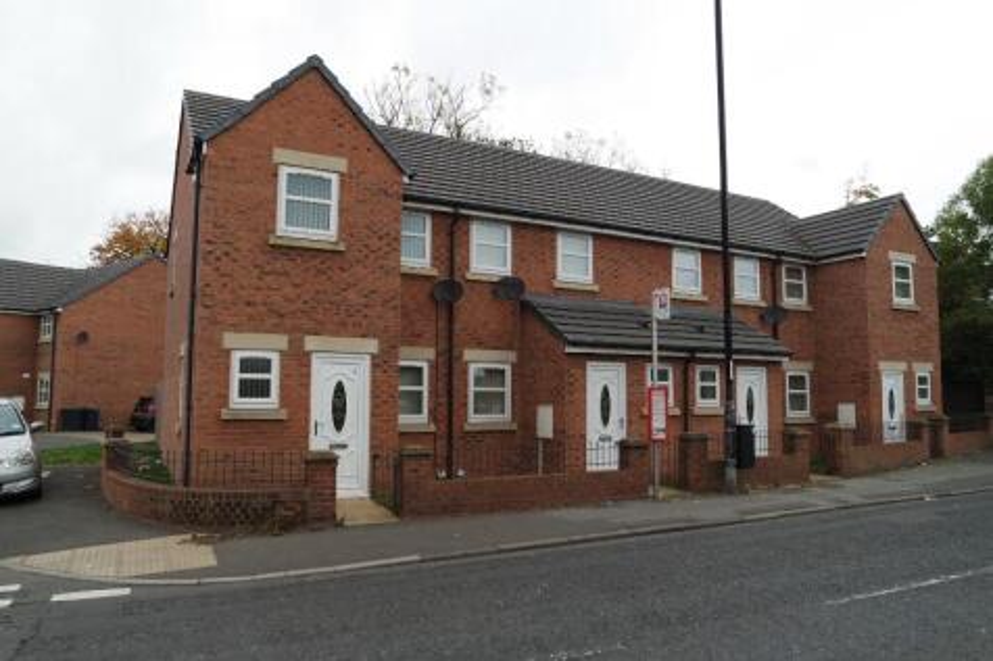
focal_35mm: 24
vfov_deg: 53.1
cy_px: 330
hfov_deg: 73.8
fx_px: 662
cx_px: 496
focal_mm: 16
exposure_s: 1/125
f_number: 4.5
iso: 200
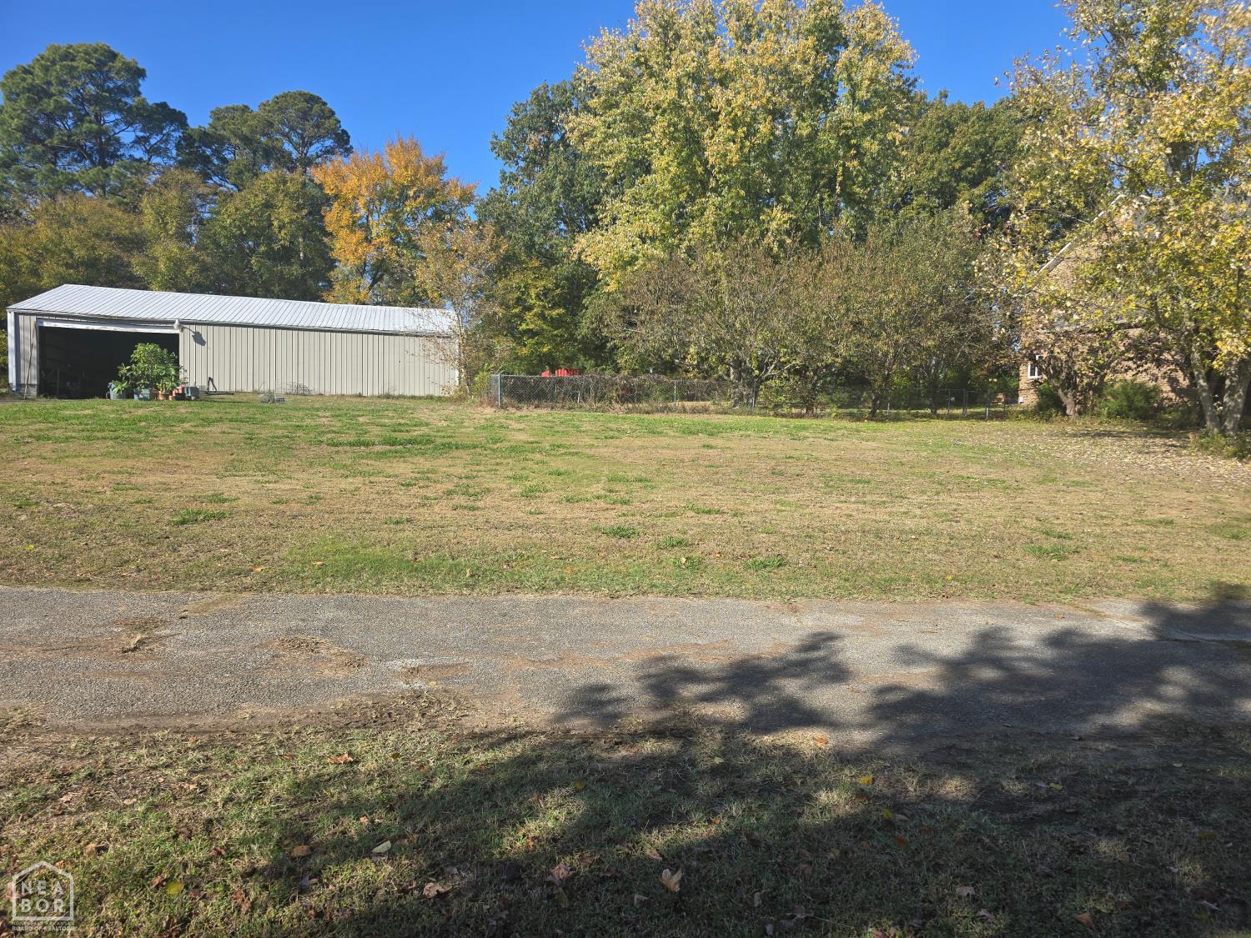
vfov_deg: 58.9
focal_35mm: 23
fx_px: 831
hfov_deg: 73.9
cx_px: 626
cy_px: 469
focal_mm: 6.3
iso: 12
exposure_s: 1/499
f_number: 1.7
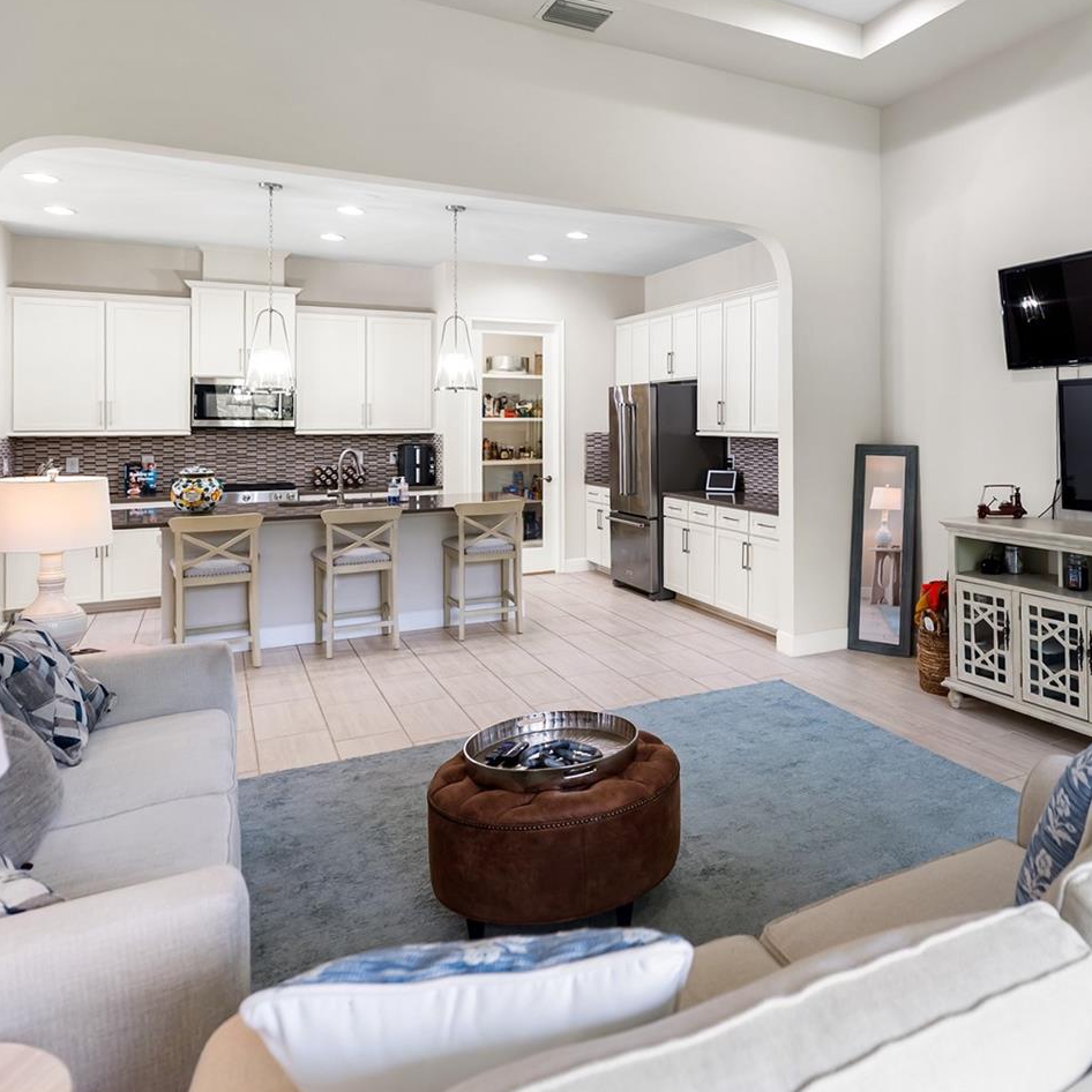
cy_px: 480
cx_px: 791
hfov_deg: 64.1
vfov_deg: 67.0
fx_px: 821
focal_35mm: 23
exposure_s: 1/15
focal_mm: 16
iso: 125
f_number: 2.8
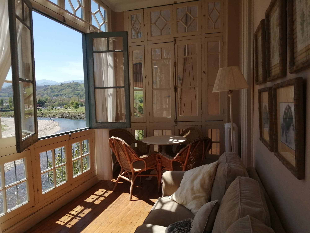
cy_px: 116
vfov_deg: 53.1
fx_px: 233
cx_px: 155
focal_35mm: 26
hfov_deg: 67.3
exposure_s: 1/1272
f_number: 1.8
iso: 50
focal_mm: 3.46
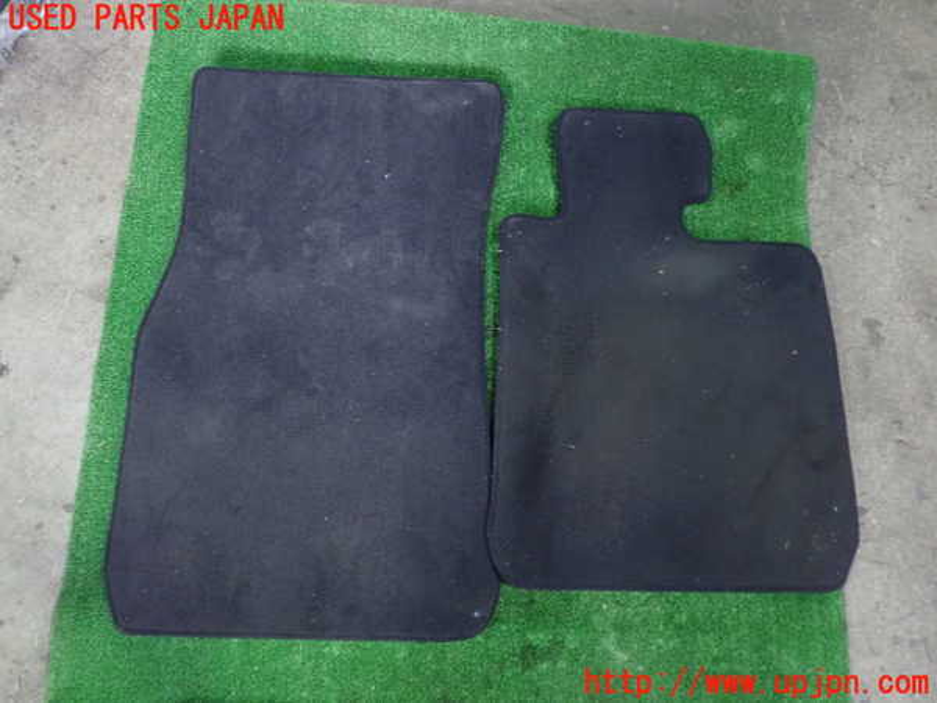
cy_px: 352
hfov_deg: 60.0
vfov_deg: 46.8
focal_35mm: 30
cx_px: 468
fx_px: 812
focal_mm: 5.5
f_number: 2.3
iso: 800
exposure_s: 1/80
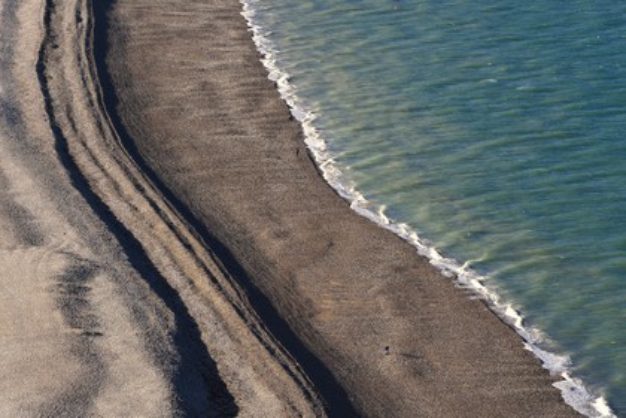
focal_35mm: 200
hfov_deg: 10.3
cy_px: 209
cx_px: 313
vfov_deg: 6.9
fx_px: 3478
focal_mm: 200
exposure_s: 1/250
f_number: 10
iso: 200
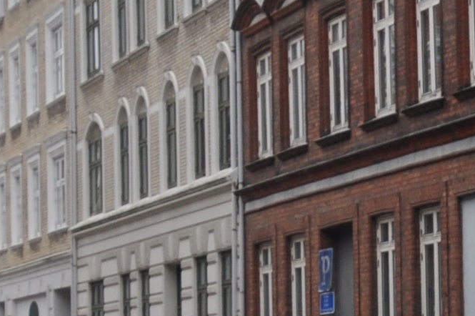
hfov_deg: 11.4
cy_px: 257
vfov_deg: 7.9
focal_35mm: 174
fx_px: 2294
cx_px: -226
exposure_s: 1/160
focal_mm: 18
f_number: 3.5
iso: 200
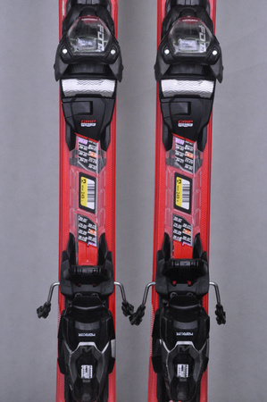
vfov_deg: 18.2
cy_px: 201
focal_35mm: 112
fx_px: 1254
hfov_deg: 12.2
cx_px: 134
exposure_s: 1/125
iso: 3200
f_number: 9.5
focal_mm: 75
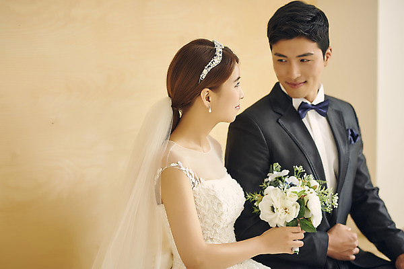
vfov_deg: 16.1
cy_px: 134
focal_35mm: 85
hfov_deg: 23.9
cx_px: 202
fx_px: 954
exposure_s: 1/125
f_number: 2
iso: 200
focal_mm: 85
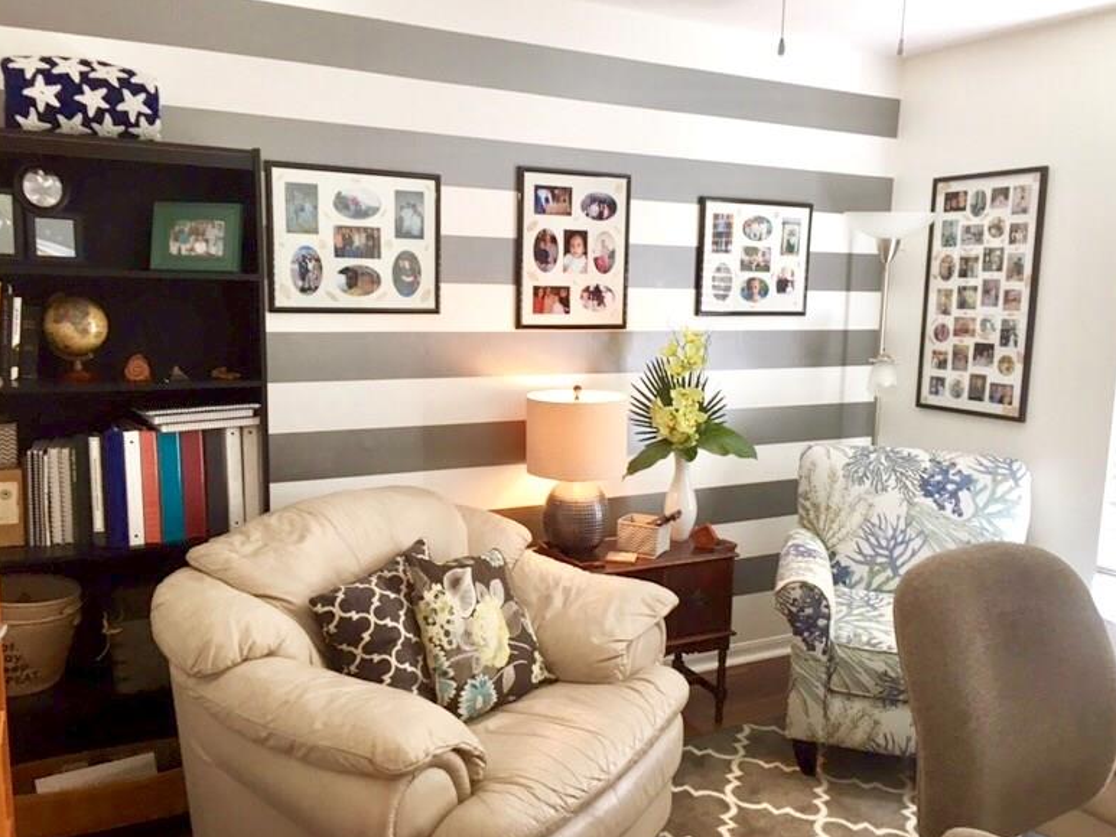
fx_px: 967
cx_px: 573
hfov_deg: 59.9
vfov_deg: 46.8
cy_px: 430
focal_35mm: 30
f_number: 2.2
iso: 64
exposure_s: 1/30
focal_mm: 4.15
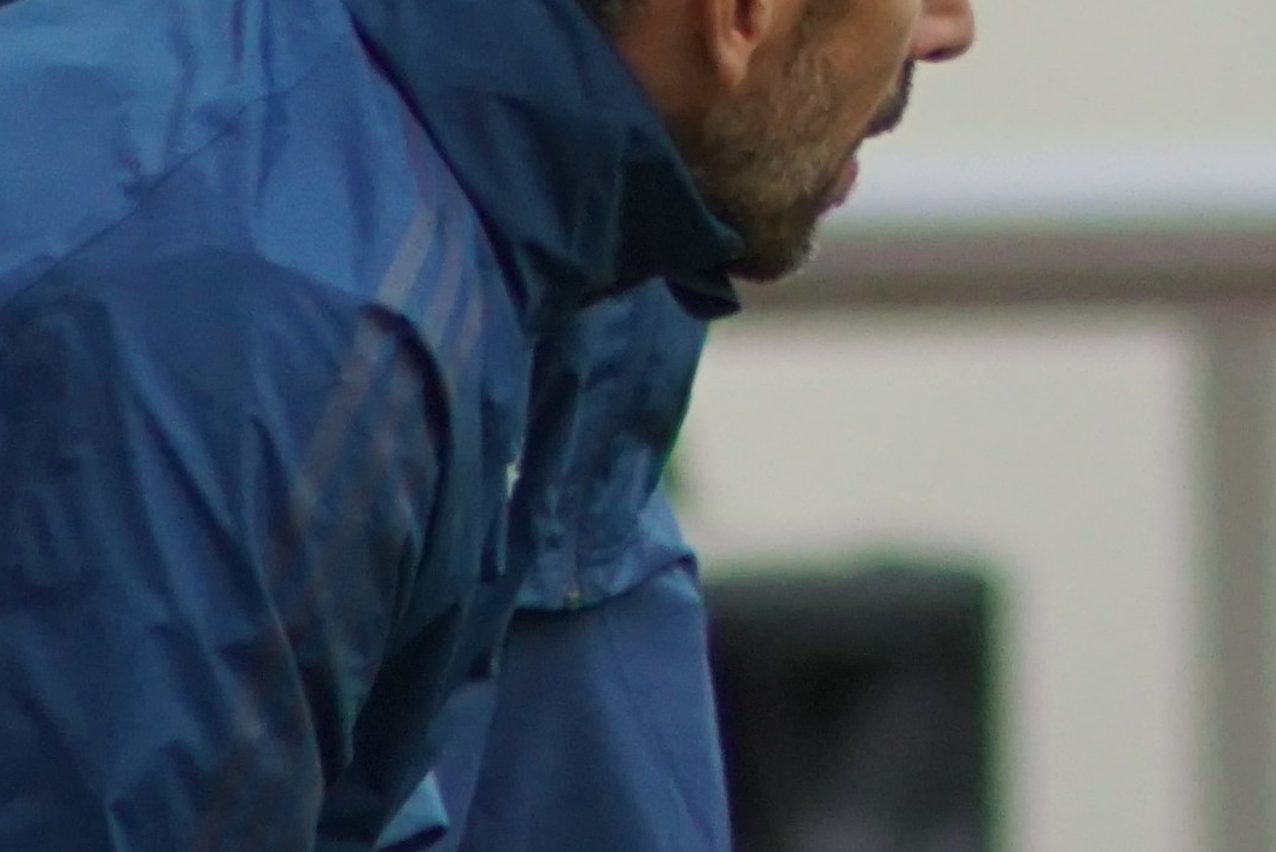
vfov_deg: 0.5
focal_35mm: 2551
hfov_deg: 0.8
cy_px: -1046
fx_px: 90438
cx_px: 1935
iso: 500
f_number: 5.6
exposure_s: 1/500
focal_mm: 300
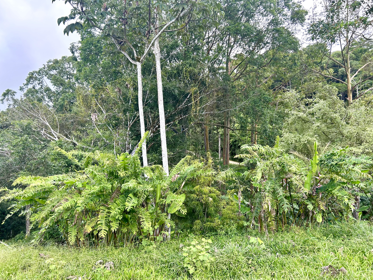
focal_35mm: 26
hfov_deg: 67.3
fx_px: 280
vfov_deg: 53.1
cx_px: 186
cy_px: 140
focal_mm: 5.7
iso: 50
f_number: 1.5
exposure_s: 1/567
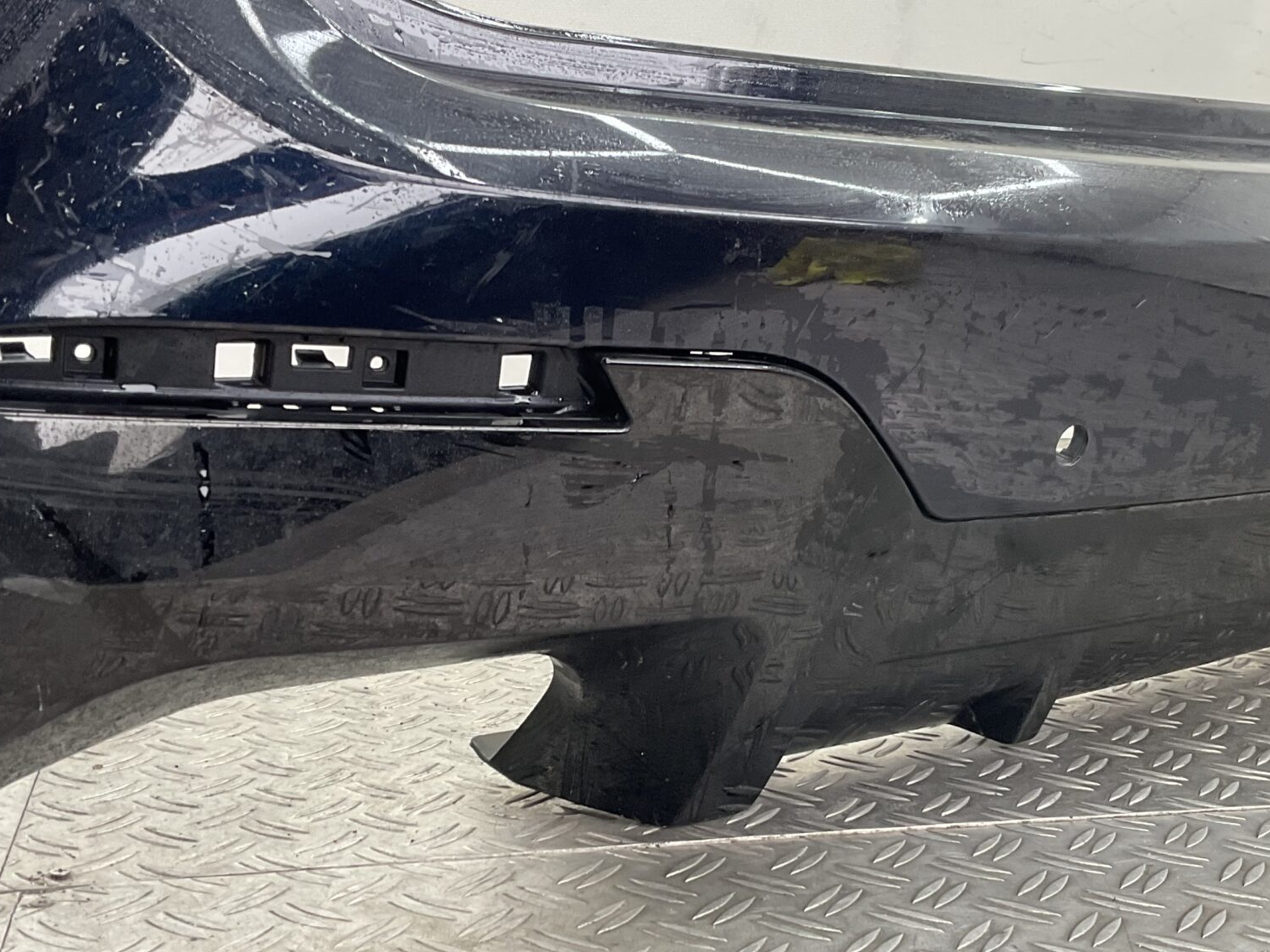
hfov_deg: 38.9
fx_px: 1798
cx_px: 701
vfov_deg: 29.6
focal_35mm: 49
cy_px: 536
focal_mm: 3
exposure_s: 1/100
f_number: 1.8
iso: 50
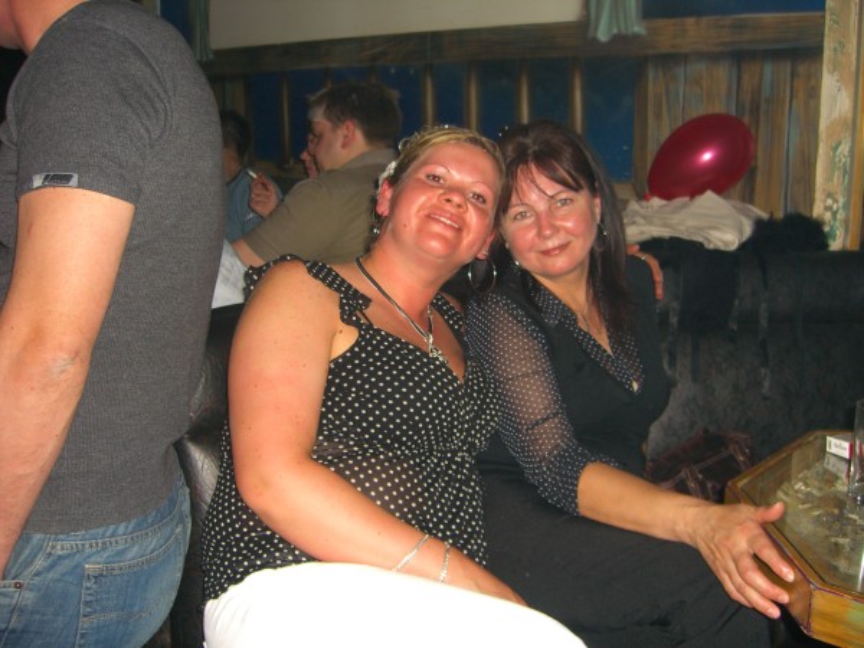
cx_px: 432
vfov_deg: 37.7
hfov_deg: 49.0
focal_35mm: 38
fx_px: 948
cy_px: 324
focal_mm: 7.9
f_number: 2.8
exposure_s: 1/60
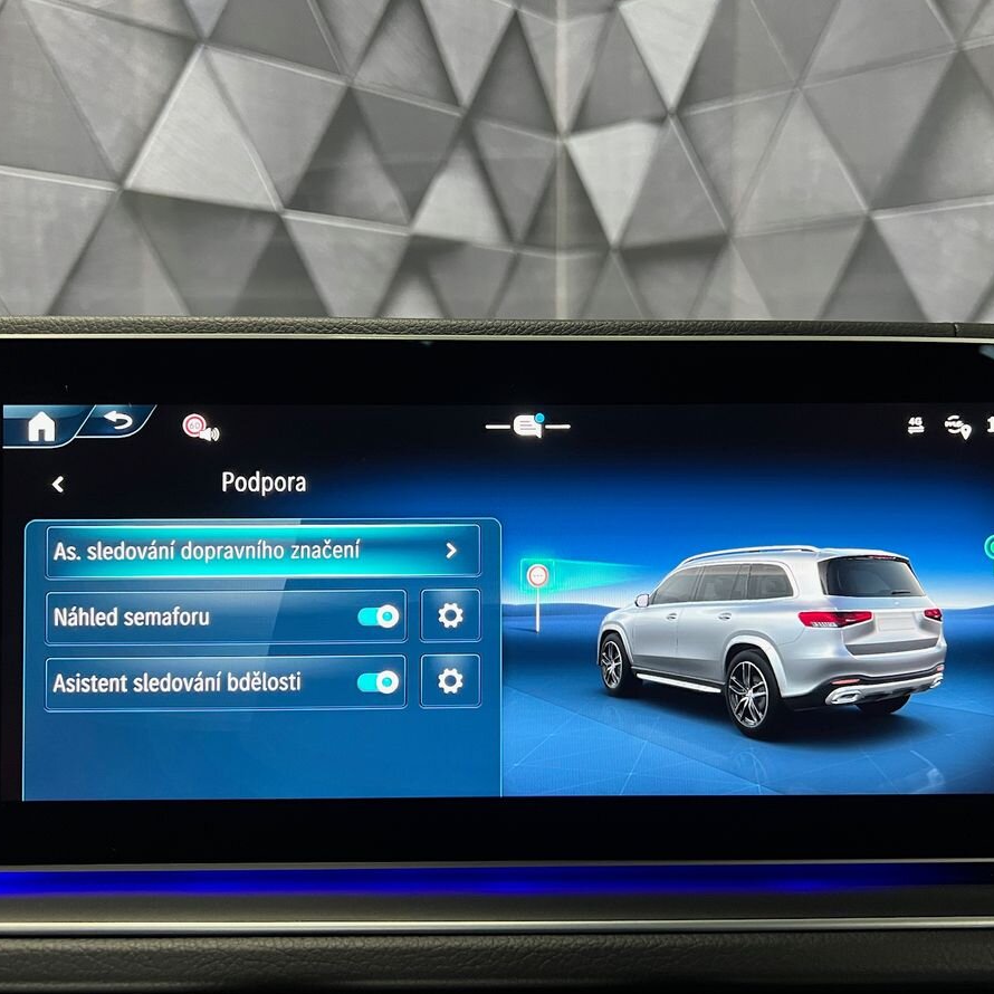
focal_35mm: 31
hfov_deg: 52.4
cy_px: 494
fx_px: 1007
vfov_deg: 52.5
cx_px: 553
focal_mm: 5.7
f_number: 1.5
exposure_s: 1/57
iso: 500
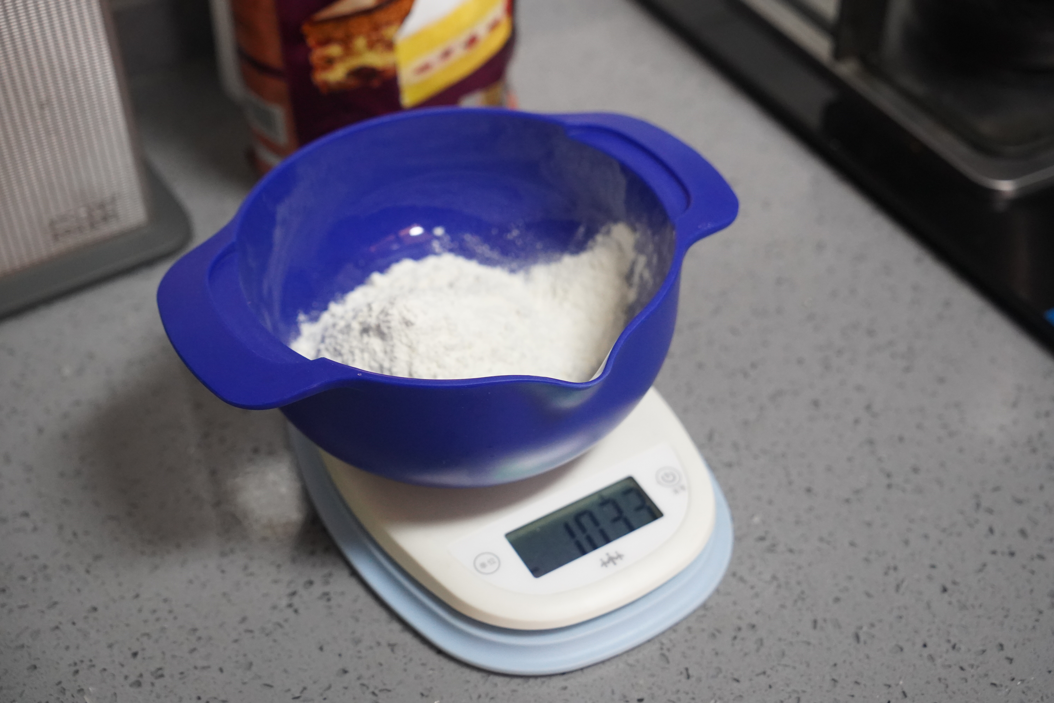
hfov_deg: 38.9
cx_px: 527
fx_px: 1493
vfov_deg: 26.5
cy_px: 352
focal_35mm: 51
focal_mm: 51
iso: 5000
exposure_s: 1/60
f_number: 5
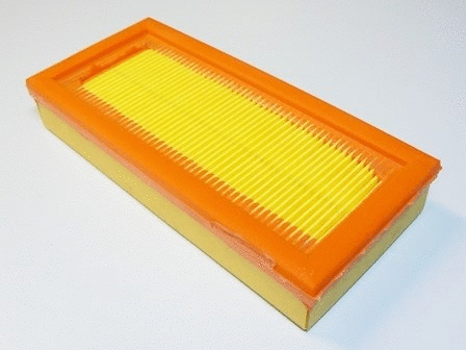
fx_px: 485
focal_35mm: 36
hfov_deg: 51.4
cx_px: 233
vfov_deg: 39.7
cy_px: 175
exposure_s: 1/30
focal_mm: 6
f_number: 2.8
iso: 80
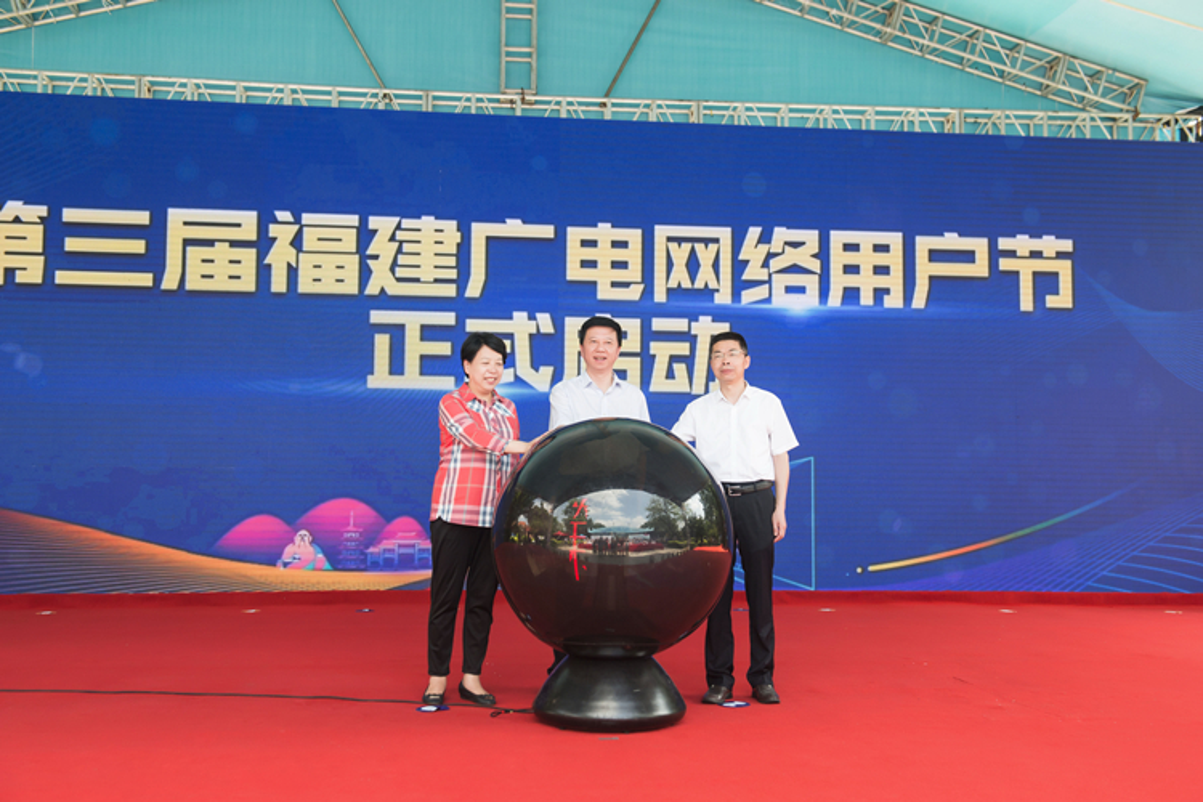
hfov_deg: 50.7
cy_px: 401
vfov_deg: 35.1
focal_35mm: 38
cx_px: 602
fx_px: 1270
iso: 560
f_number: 5.6
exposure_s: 1/250
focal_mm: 38
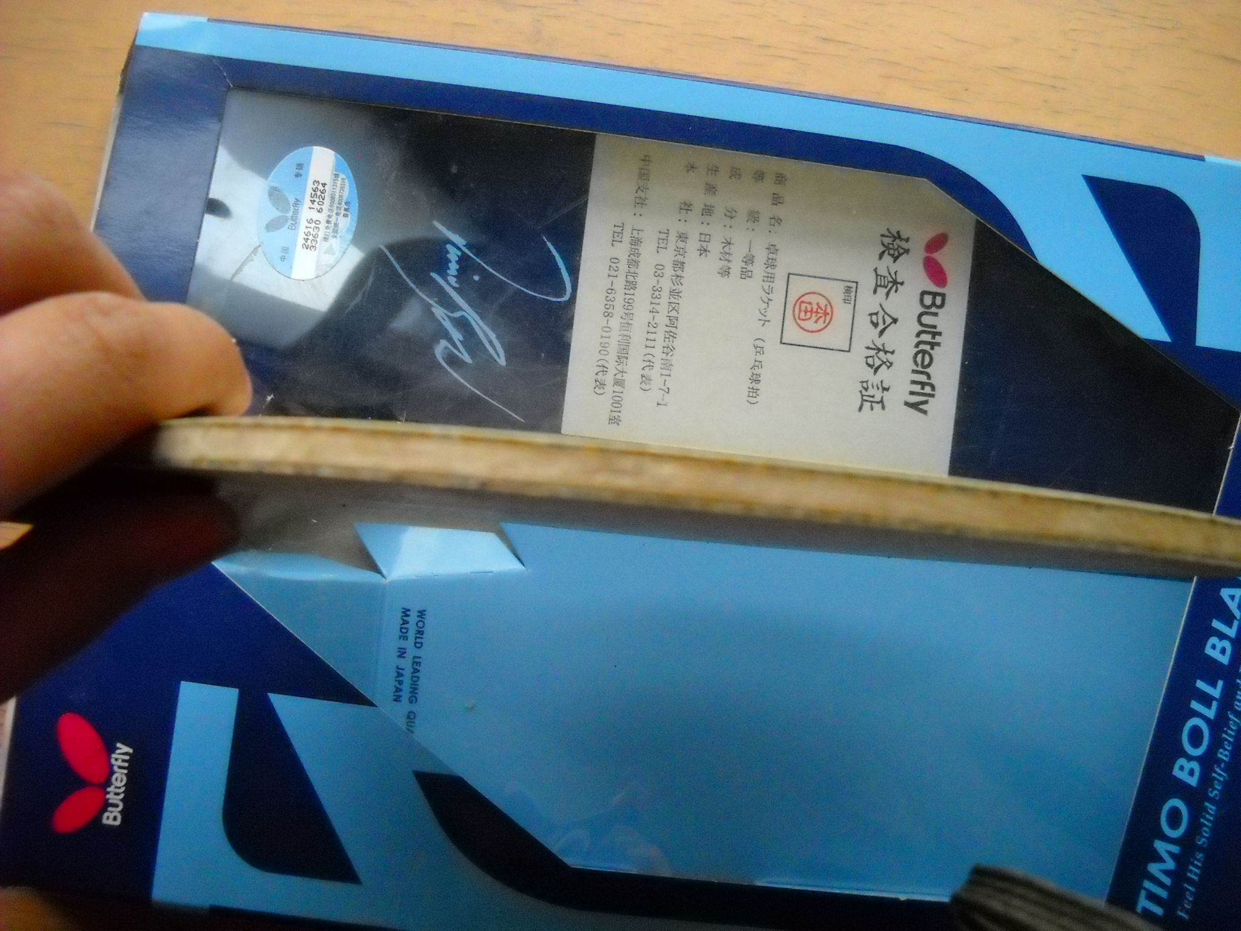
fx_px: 1470
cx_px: 620
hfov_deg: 45.8
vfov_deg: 35.1
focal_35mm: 41
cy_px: 466
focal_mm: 6.72
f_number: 3.1
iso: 800
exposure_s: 1/141
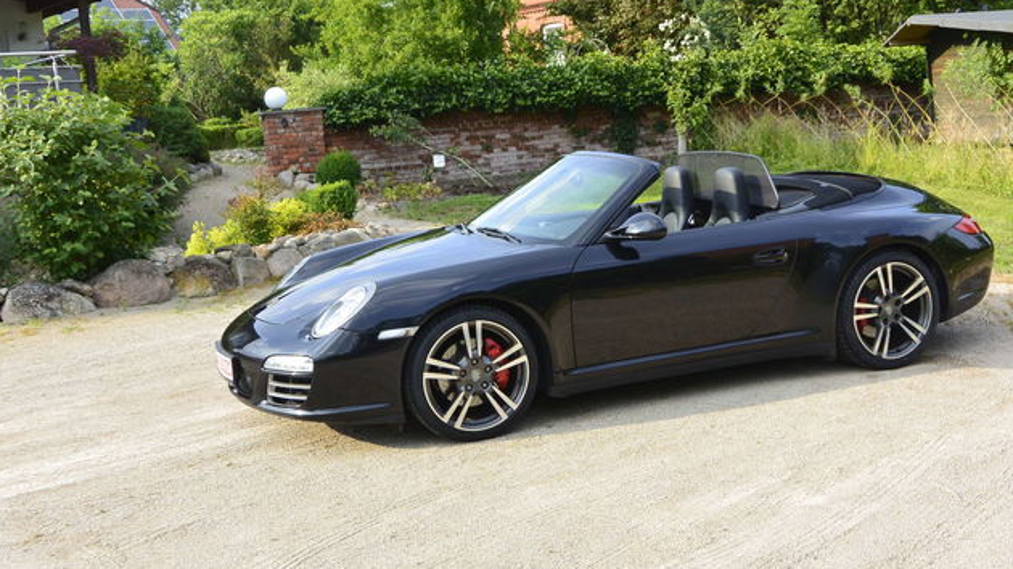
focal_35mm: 46
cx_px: 577
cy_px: 275
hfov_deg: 44.5
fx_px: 1235
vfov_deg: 25.9
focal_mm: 13.6
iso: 160
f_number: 4.5
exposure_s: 1/400
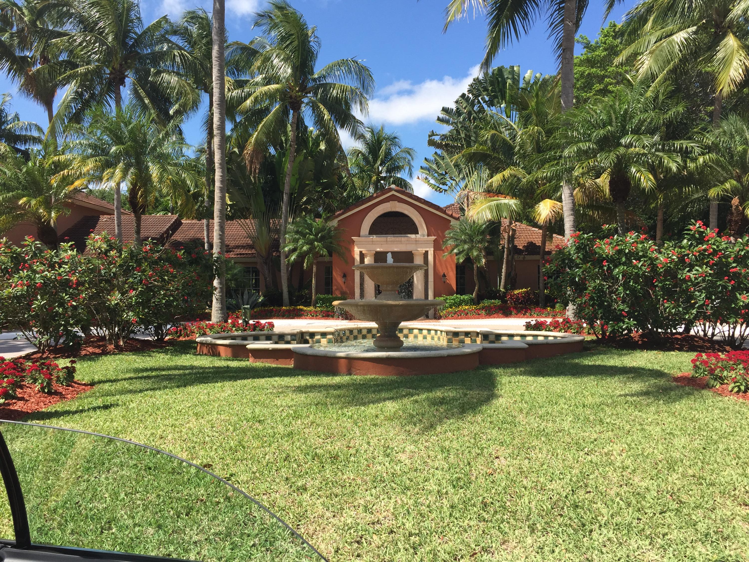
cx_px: 374
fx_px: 627
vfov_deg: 48.2
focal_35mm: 29
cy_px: 281
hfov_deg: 61.7
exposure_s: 1/1276
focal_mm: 4.15
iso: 32
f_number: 2.2
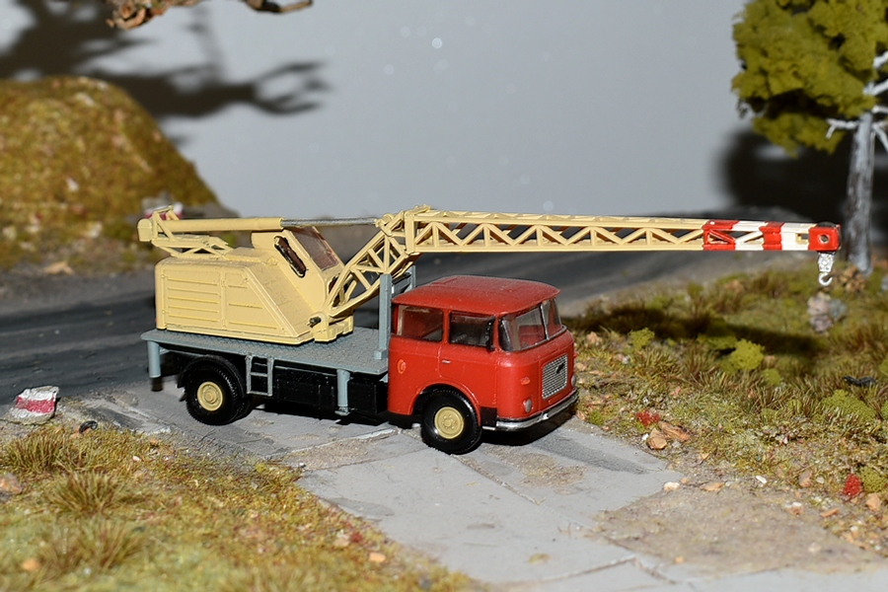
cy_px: 296
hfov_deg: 47.9
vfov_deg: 33.0
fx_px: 999
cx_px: 444
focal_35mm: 40
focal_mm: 27
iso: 100
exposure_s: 1/60
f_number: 8
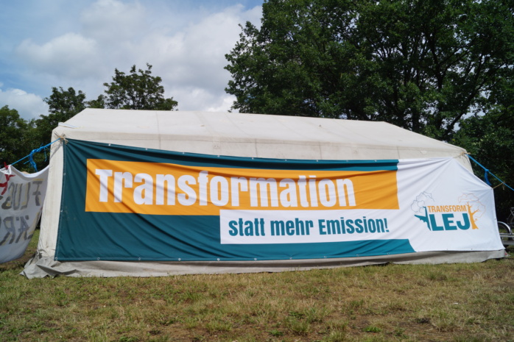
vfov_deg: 47.9
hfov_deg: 67.4
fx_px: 385
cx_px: 257
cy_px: 171
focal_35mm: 27
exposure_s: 1/400
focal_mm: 18
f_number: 10
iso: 100
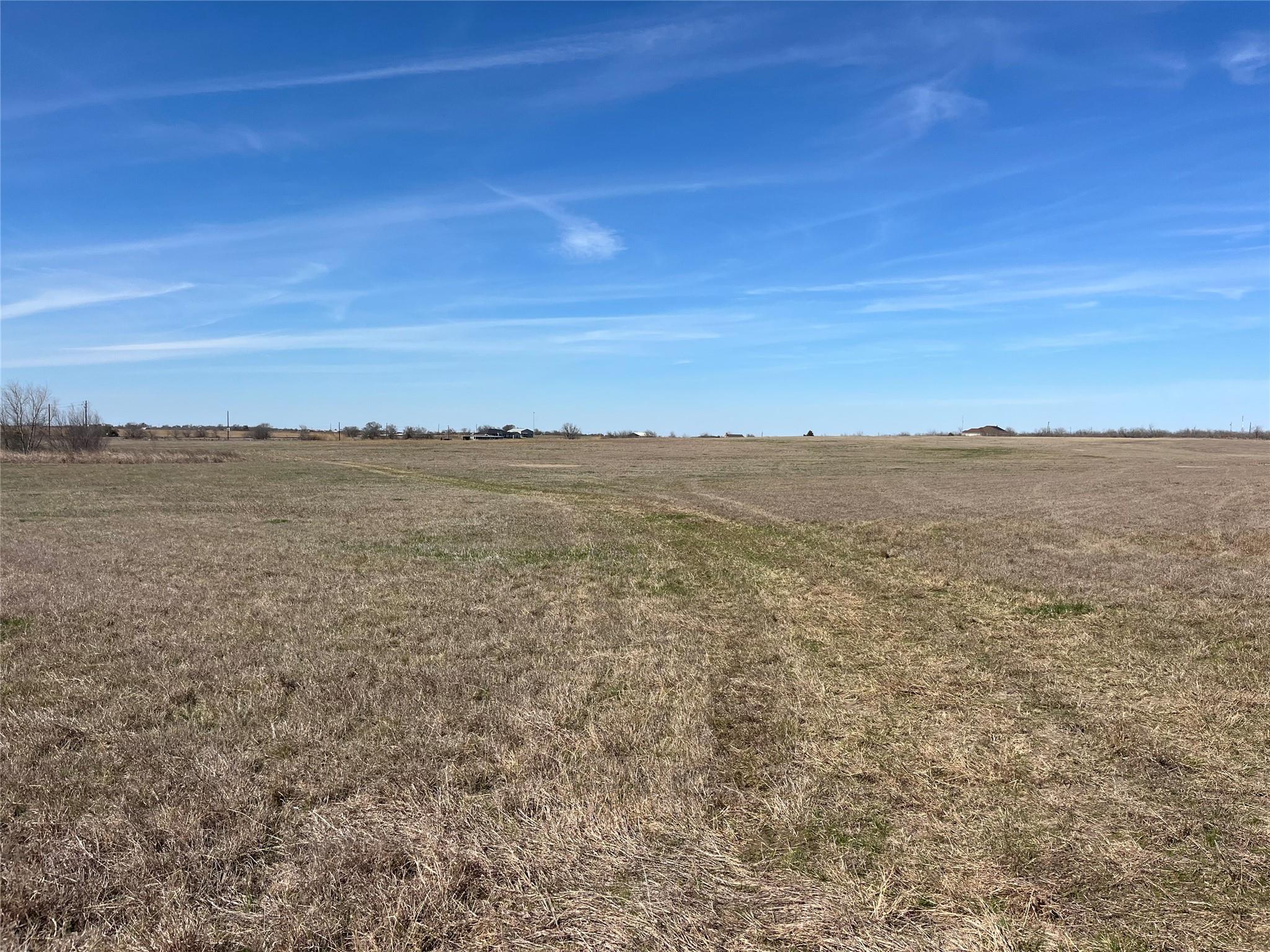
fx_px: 954
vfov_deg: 53.1
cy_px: 476
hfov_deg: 67.3
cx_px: 635
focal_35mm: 26
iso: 50
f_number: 1.6
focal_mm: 5.1
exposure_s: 1/5556
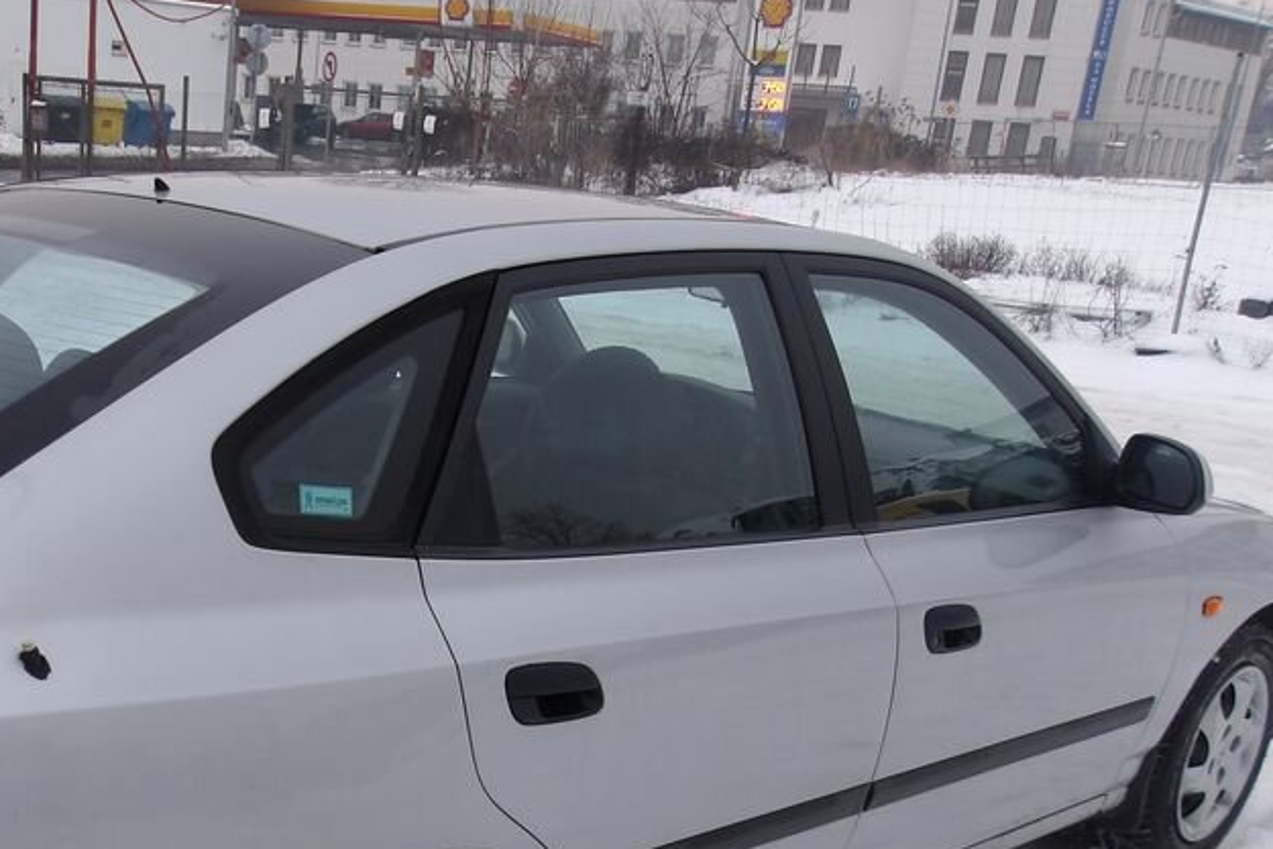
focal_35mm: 46
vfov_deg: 28.5
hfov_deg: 41.4
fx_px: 1627
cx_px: 303
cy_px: 709
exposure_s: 1/120
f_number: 3
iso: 100
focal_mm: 4.9
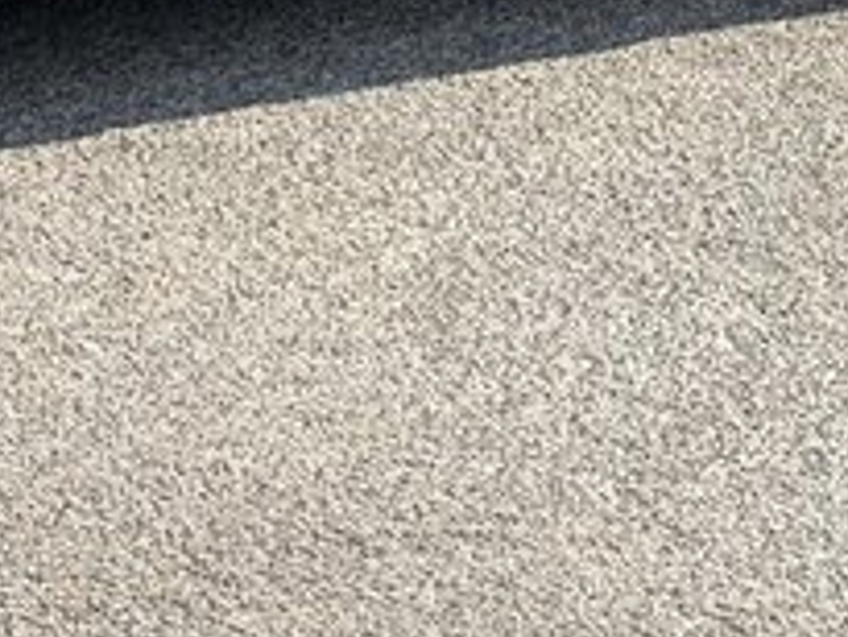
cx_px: 215
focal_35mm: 187
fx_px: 4584
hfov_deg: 10.5
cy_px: -542
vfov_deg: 7.7
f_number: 1.78
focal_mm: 6.76
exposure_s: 1/2976
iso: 80
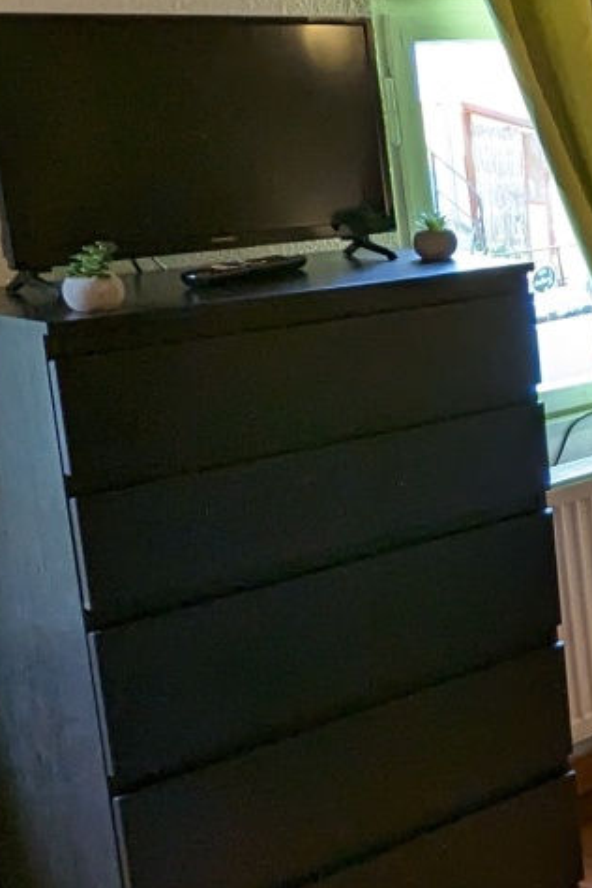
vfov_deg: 28.8
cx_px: 1302
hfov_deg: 14.7
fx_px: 1727
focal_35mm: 70
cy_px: 418
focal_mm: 2.35
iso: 133
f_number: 2.2
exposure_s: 1/76.3
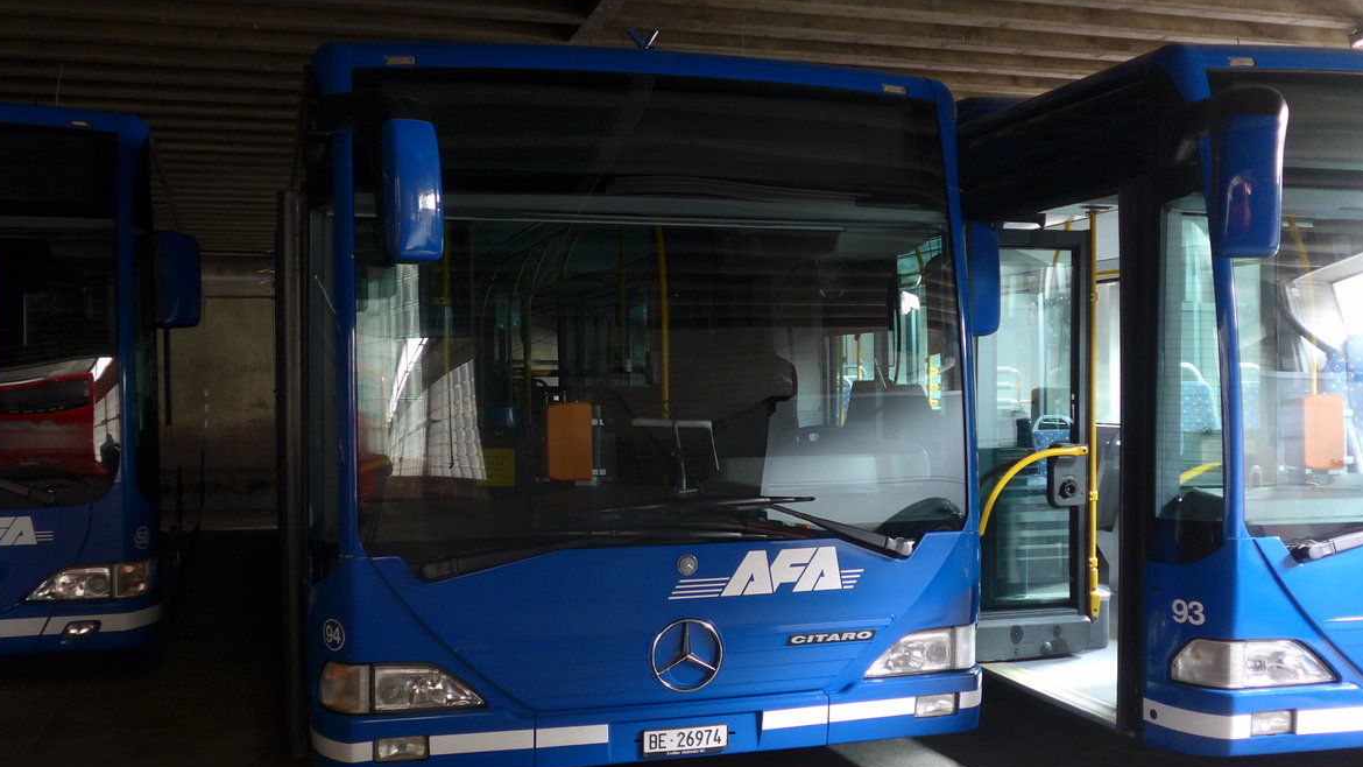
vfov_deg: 31.2
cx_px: 671
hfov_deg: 52.8
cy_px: 402
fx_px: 1373
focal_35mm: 38
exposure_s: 1/10
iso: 400
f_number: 2.3
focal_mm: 7
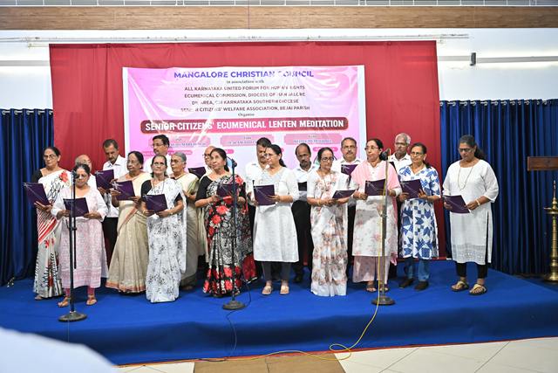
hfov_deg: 55.1
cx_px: 279
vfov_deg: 38.4
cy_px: 186
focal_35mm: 34
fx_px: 535
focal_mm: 34.5
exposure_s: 1/125
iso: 1000
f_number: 4
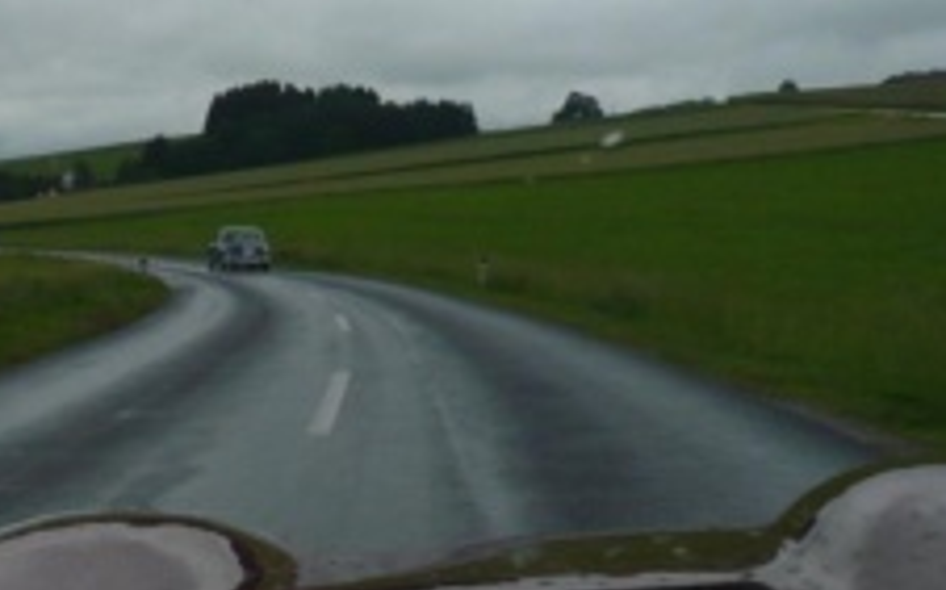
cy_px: 211
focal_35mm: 82
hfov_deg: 24.1
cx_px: 4
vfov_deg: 15.9
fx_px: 2113
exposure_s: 1/320
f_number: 8
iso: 100
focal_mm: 5.8
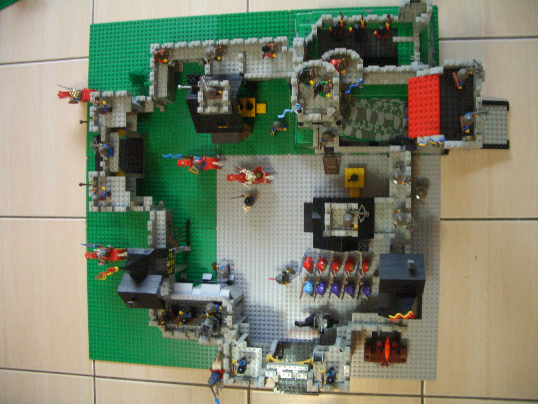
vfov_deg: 40.7
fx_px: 544
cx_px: 269
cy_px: 202
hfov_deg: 52.6
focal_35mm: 35
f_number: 2.6
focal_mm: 5.8
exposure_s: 1/10
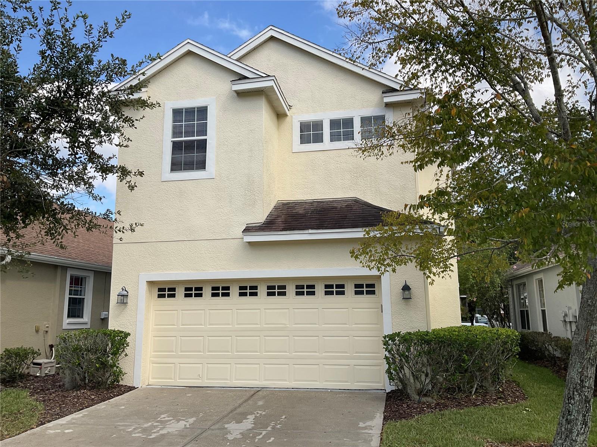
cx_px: 298
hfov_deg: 61.7
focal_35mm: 29
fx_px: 500
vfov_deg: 48.2
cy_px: 224
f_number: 1.8
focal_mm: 3
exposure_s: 1/1534
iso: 16
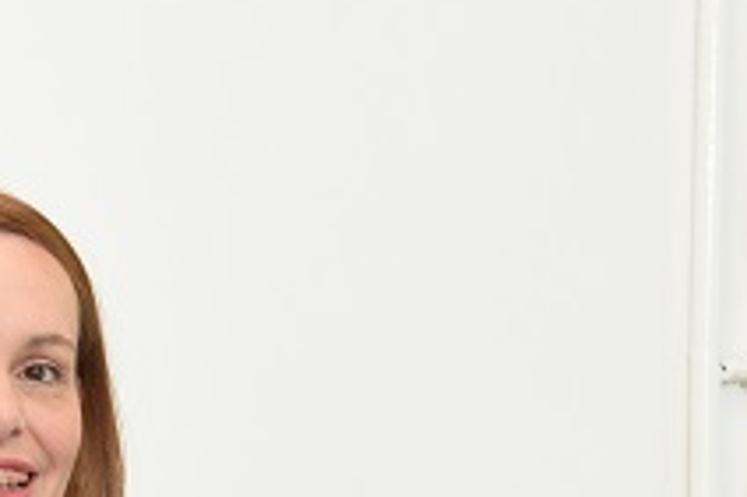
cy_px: 747
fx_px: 4313
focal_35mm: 208
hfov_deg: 9.9
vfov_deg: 6.5
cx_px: 296
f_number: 6.3
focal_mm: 55
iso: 1600
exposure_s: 1/200
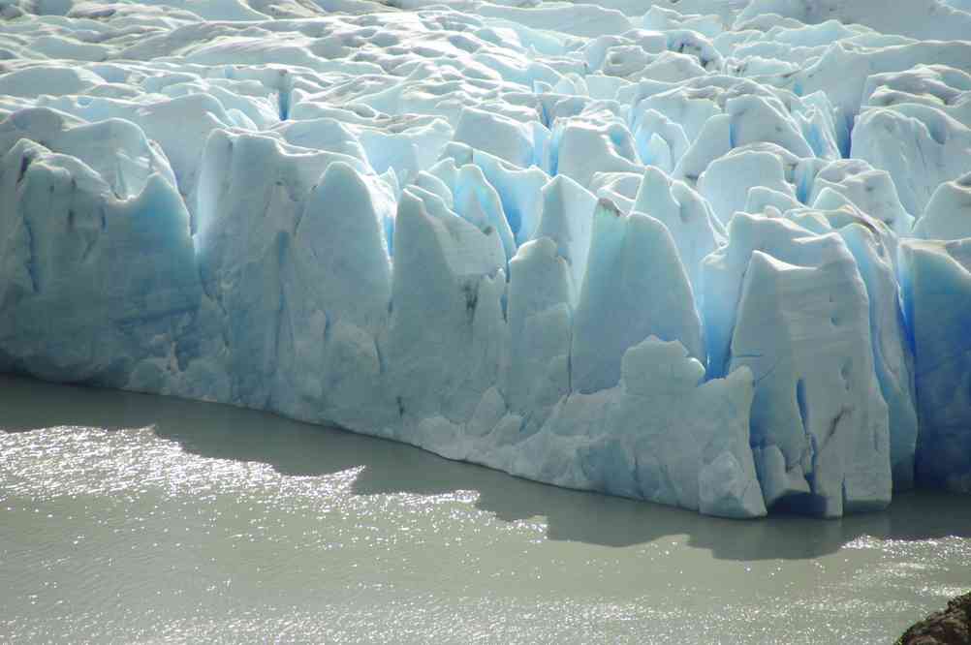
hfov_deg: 5.5
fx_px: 10104
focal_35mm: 375
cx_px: 486
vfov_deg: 3.7
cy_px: 322
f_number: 8
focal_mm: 250
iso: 100
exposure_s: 1/350
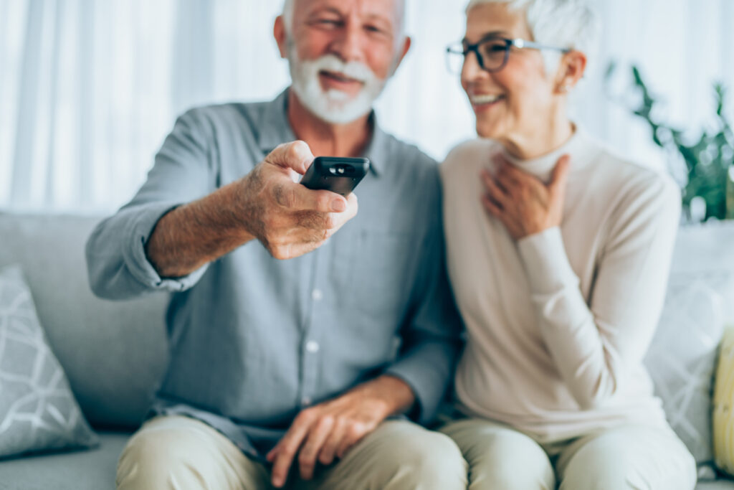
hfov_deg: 39.6
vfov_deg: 27.0
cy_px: 245
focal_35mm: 50
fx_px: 1020
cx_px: 367
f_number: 2.2
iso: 200
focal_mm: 50
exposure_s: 1/320
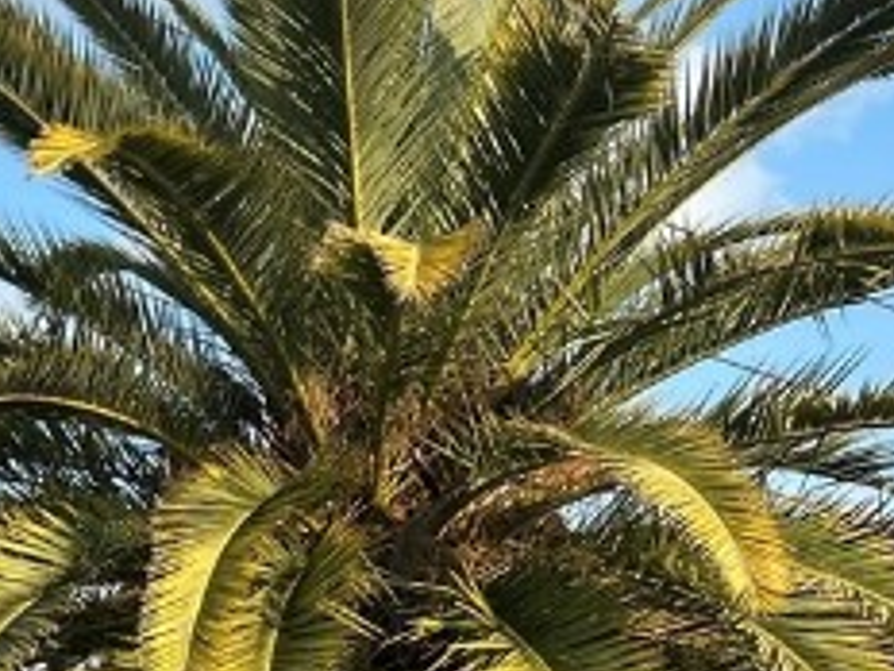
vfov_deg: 12.2
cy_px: 1022
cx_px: -493
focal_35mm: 115
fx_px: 2970
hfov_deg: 15.6
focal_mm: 5.7
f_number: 1.5
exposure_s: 1/1972
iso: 50
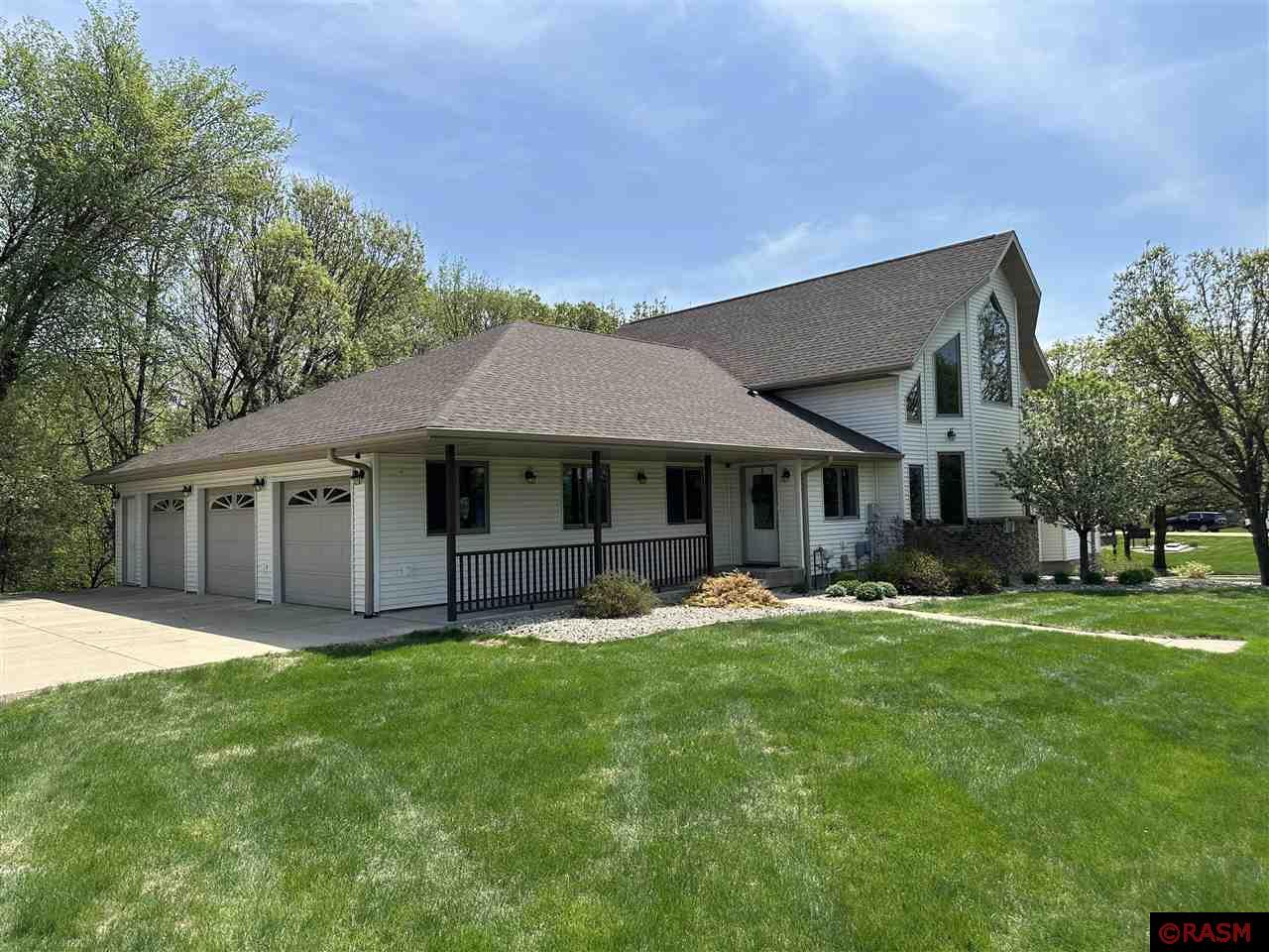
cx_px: 634
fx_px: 880
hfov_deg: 71.6
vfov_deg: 56.8
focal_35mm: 24
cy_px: 476
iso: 80
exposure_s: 1/4348
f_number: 1.78
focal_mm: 6.86
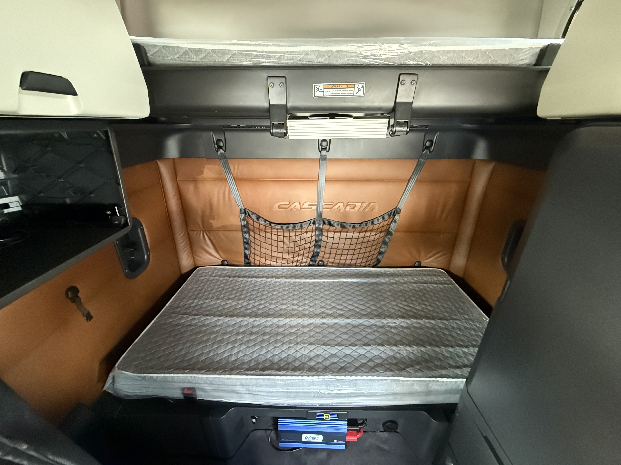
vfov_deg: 85.7
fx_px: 251
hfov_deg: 102.1
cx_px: 310
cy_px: 232
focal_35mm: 14
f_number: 2.2
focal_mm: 2.22
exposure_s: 1/60
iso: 1250
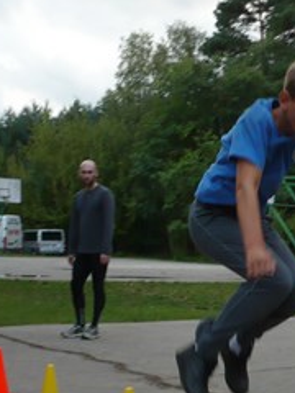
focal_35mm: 70
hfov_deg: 20.5
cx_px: 272
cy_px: 295
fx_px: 795
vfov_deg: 27.4
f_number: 2.8
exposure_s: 1/160
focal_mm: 5.8
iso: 100
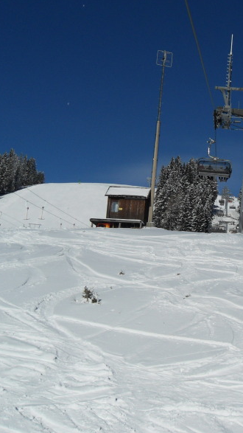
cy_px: 212
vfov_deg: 39.9
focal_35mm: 52
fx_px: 596
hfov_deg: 22.5
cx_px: 216
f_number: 8.2
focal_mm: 6.3
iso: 80
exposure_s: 1/750
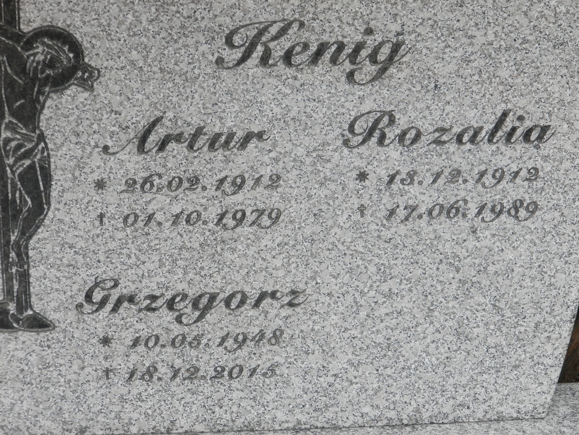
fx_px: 2208
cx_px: 290
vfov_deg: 11.2
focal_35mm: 132
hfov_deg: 14.9
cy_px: 218
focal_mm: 23.6
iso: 200
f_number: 4.7
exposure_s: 1/100
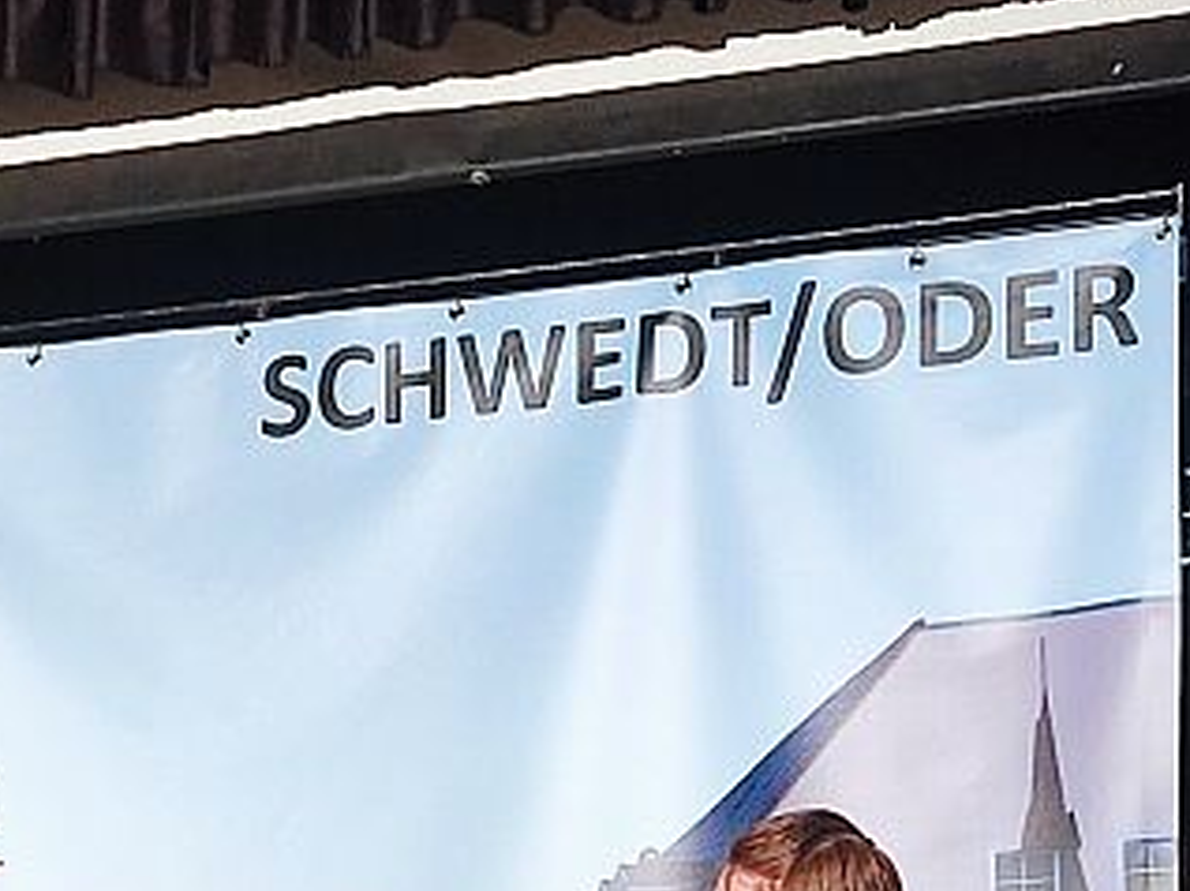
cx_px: 277
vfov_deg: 12.1
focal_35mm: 120
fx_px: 4122
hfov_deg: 16.3
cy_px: 1044
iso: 372
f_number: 1.79
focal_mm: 4.71
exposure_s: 1/33
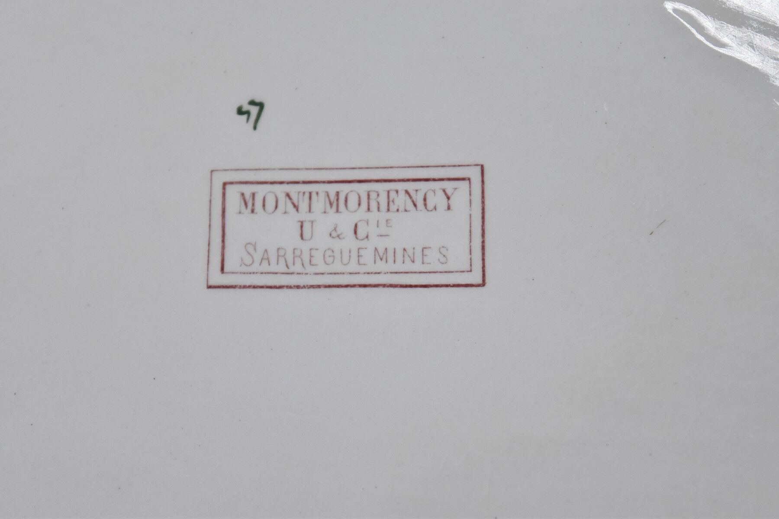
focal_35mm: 82
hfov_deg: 24.6
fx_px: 1785
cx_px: 390
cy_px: 260
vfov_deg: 16.6
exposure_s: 1/2500
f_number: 5.6
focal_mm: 55
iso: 1600
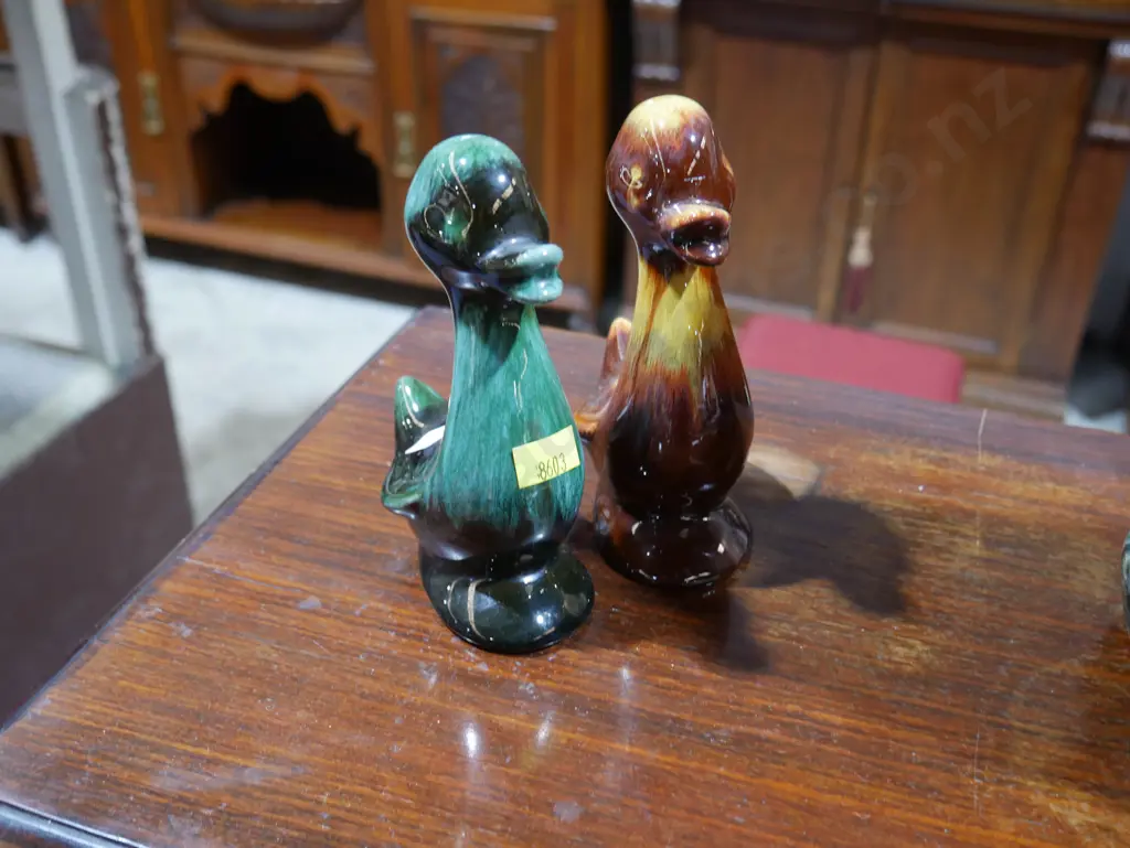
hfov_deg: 49.0
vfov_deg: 37.8
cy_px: 424
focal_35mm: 38
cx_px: 565
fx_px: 1241
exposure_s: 1/60
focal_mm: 19
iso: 800
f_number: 4.1
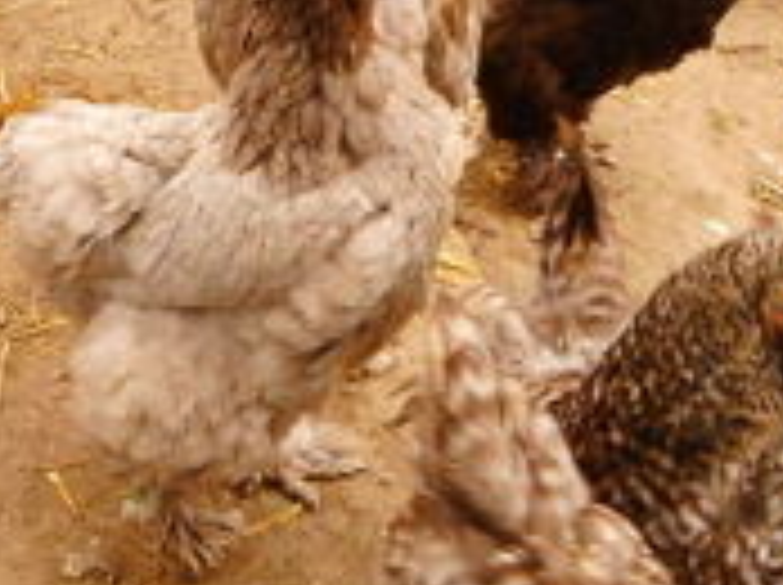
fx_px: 1559
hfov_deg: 27.5
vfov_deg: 21.0
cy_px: 122
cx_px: 126
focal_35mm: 69
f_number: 3.7
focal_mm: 4.5
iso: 80
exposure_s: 1/50
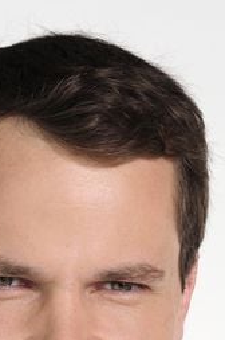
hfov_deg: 4.5
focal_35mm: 303
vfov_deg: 6.7
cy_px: 497
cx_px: 39
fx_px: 2848
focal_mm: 85
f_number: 9
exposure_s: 1/200
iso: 200
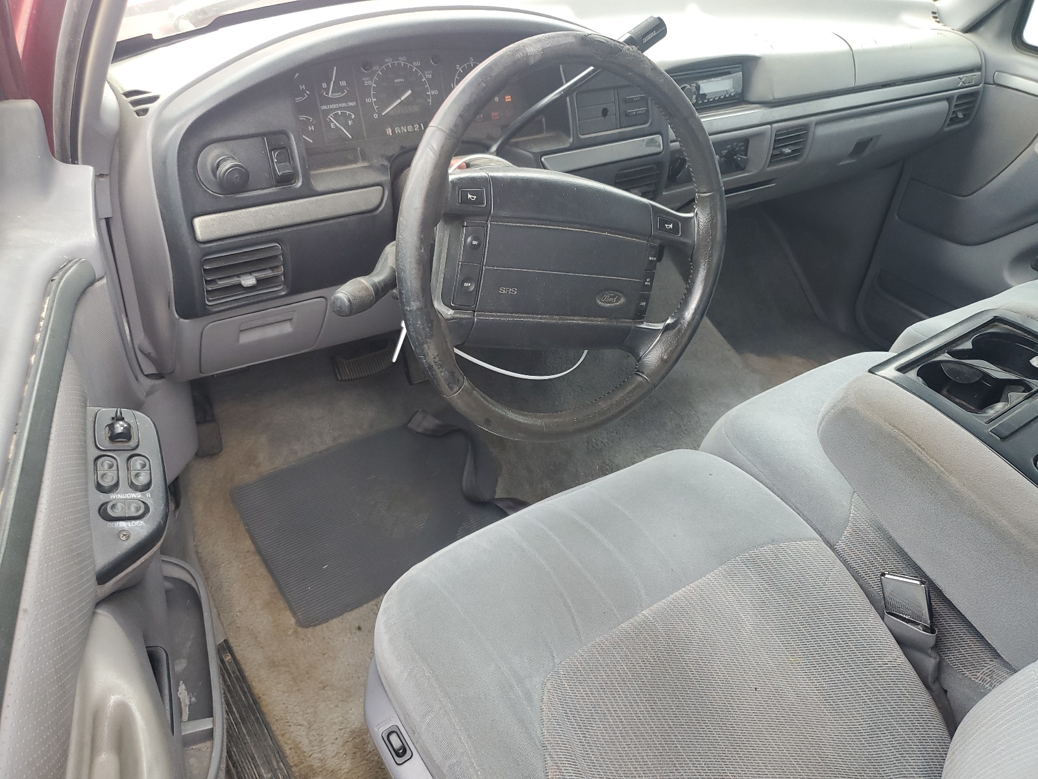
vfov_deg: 53.1
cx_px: 519
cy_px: 390
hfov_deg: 67.3
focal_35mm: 26
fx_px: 780
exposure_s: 1/120
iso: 67
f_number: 1.5
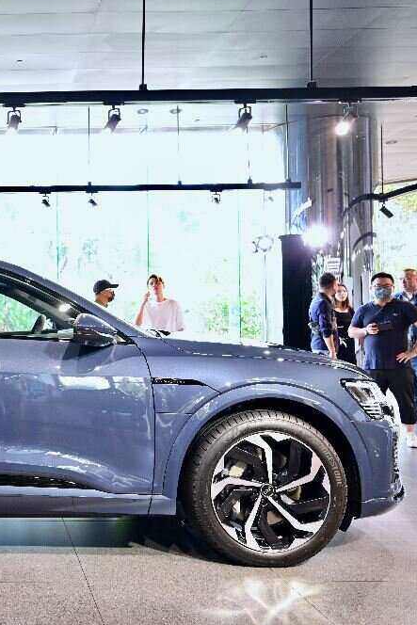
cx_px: -34
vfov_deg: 51.9
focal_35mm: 37
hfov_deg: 32.0
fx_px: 642
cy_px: 306
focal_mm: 24
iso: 1000
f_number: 5.6
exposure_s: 1/50
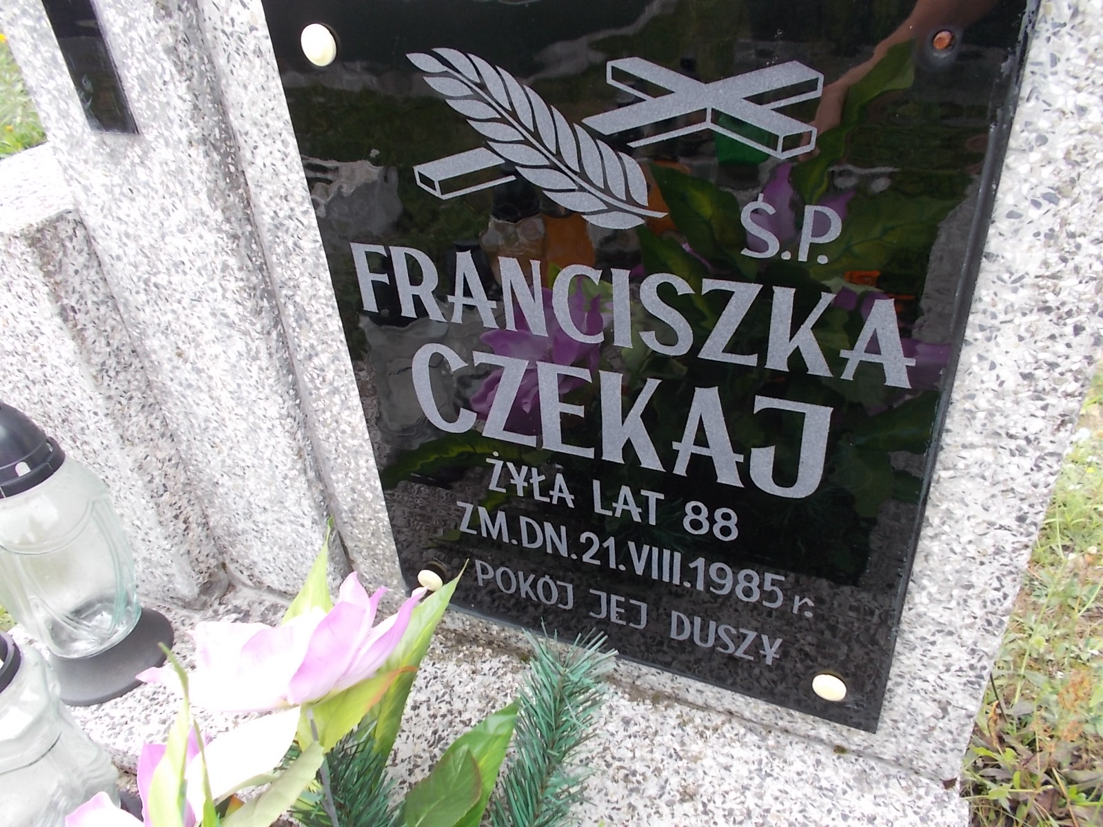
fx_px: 828
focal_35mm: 26
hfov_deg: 67.3
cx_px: 552
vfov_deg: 53.1
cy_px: 414
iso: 80
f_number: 3.2
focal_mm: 4.6
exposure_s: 1/80
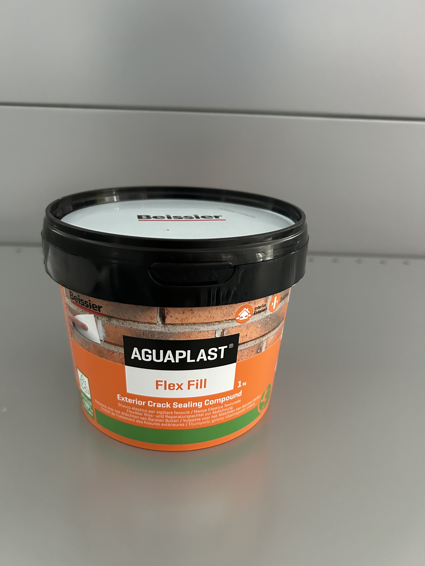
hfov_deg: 53.1
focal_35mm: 26
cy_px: 283
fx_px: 426
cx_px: 212
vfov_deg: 67.3
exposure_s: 1/40
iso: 640
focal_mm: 5.7
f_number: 1.5
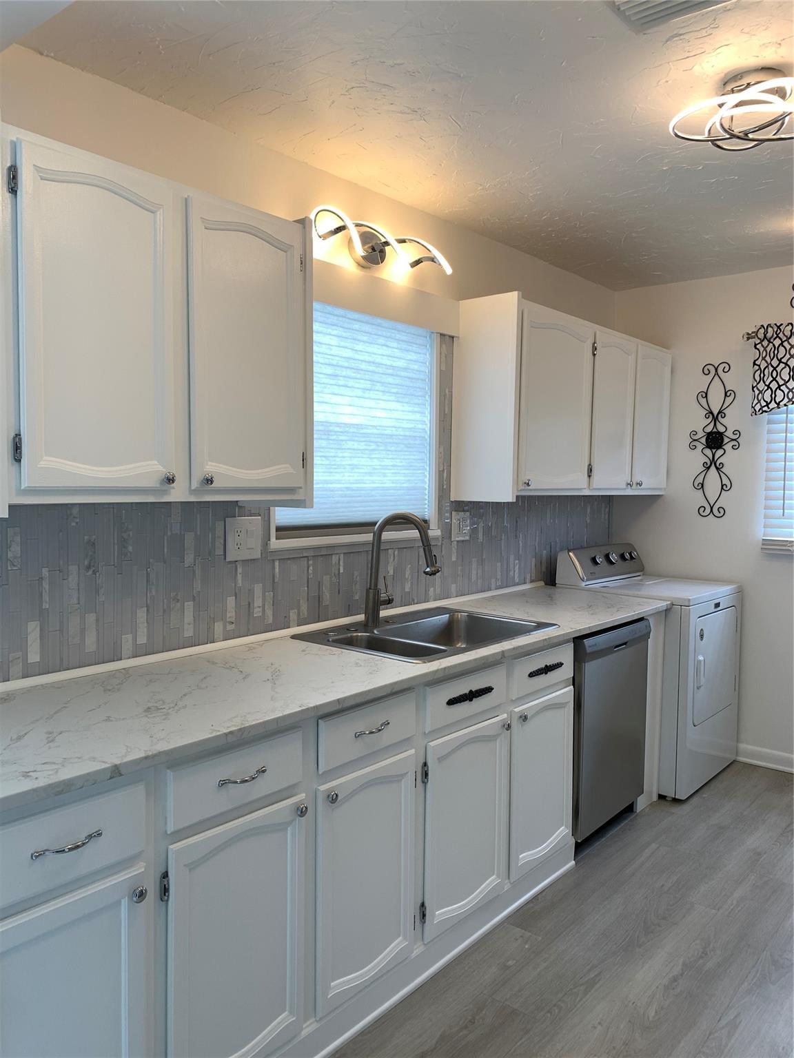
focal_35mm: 26
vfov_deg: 67.3
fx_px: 795
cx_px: 397
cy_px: 529
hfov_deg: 53.1
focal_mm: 4.25
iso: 25
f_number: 1.8
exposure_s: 1/120
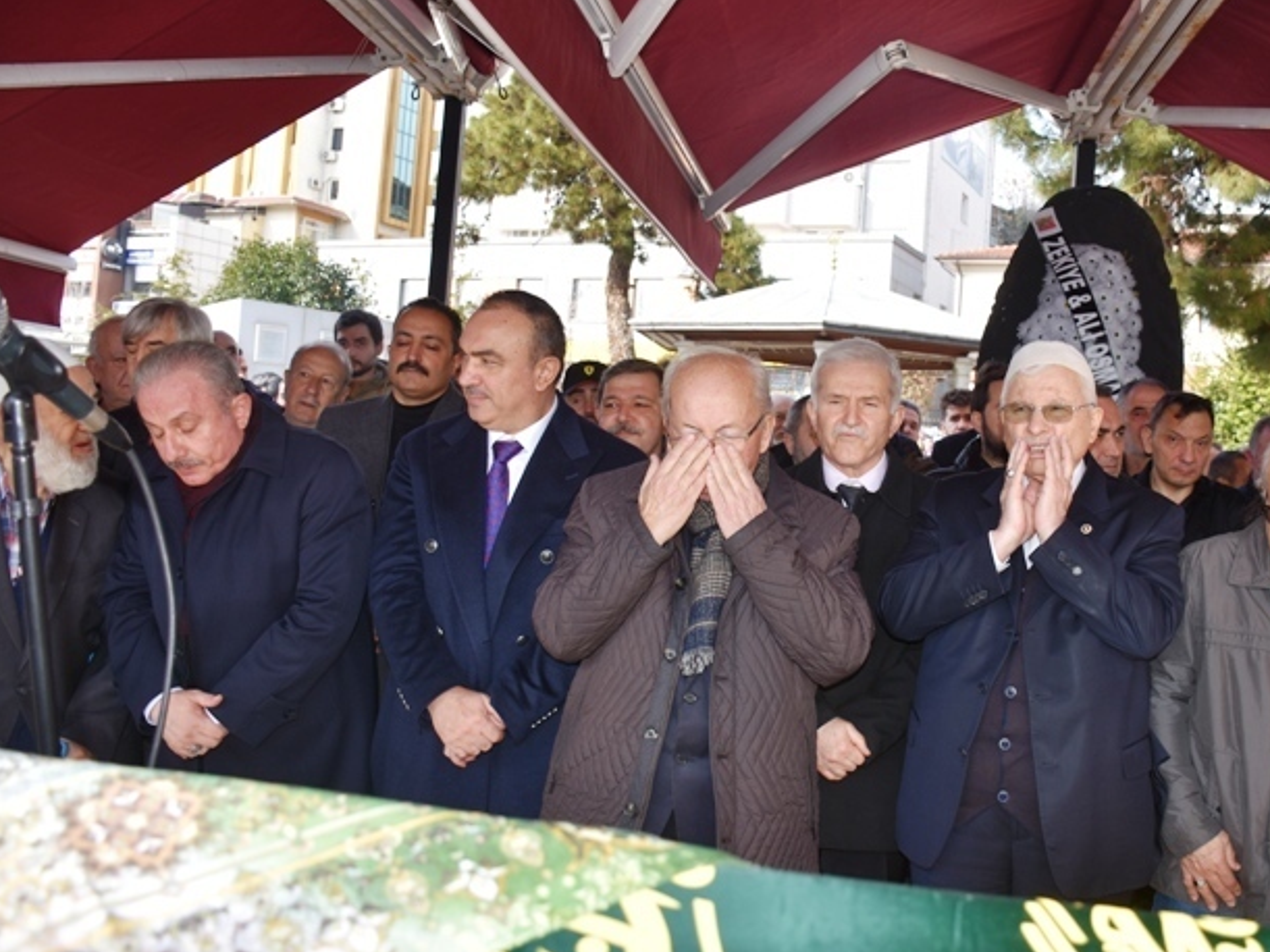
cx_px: 794
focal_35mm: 34
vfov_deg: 41.7
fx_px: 1247
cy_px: 413
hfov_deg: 53.4
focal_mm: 18
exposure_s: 1/250
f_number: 4.5
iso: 100
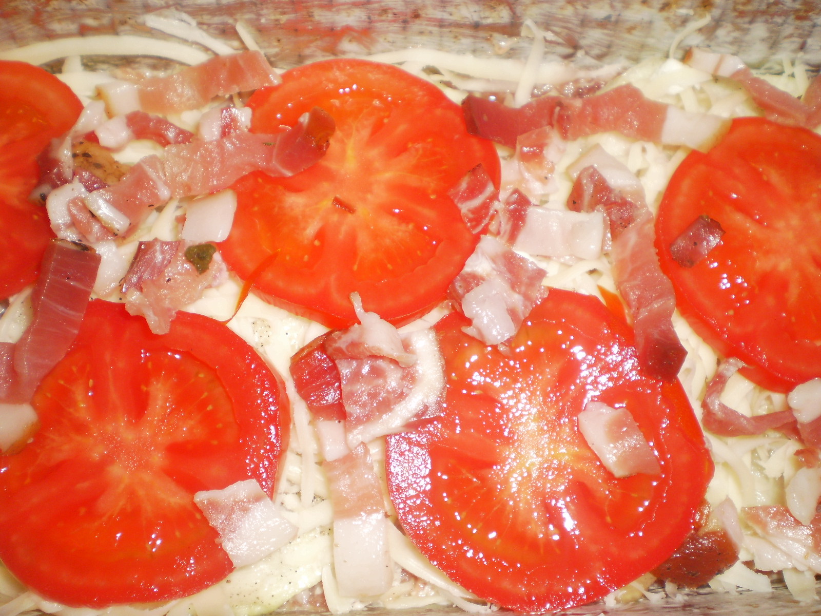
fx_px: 854
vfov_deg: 39.7
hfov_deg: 51.4
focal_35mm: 36
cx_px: 410
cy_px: 308
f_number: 3.1
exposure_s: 1/30
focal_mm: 6.3
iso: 125
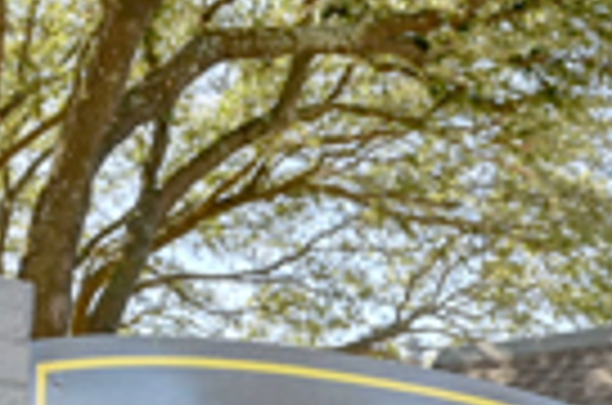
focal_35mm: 83
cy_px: 639
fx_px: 1408
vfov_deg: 15.0
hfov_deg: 24.1
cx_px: 500
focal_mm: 25
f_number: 4
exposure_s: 1/250
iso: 125
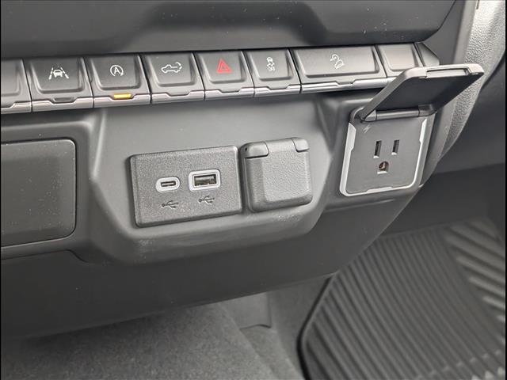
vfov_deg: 29.7
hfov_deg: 38.9
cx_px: 254
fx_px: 718
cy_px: 190
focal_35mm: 49
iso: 571
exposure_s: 1/147
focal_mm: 6.9
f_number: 1.68
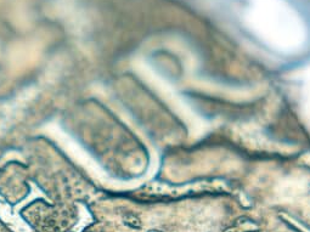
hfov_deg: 4.6
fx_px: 3885
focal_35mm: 434
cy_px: 313
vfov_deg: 3.4
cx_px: -23
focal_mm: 50
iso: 800
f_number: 6.3
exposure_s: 1/160
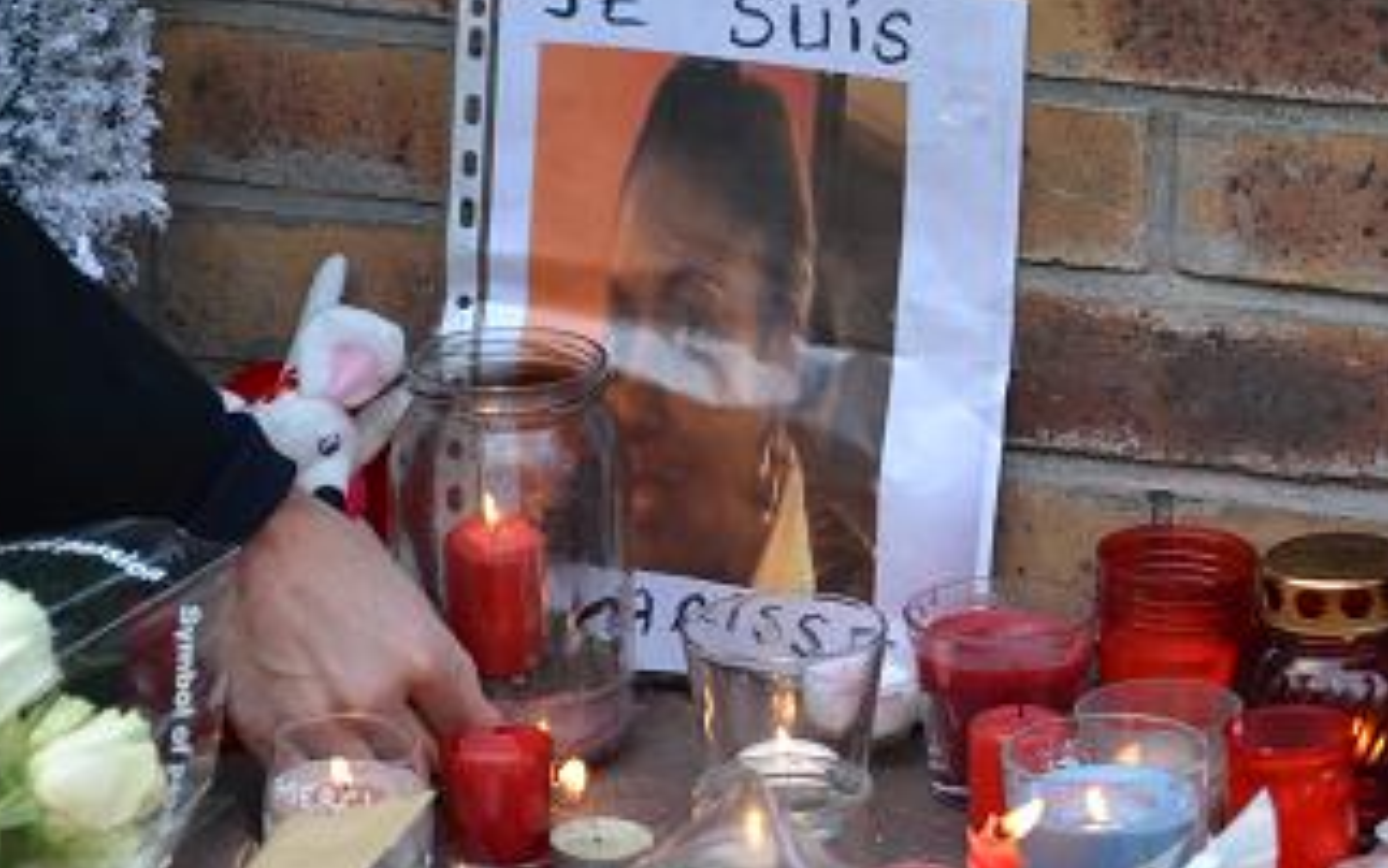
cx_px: 920
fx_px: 11045
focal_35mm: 292
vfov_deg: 4.5
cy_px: 481
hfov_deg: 7.2
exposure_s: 1/160
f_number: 5.6
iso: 800
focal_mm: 105
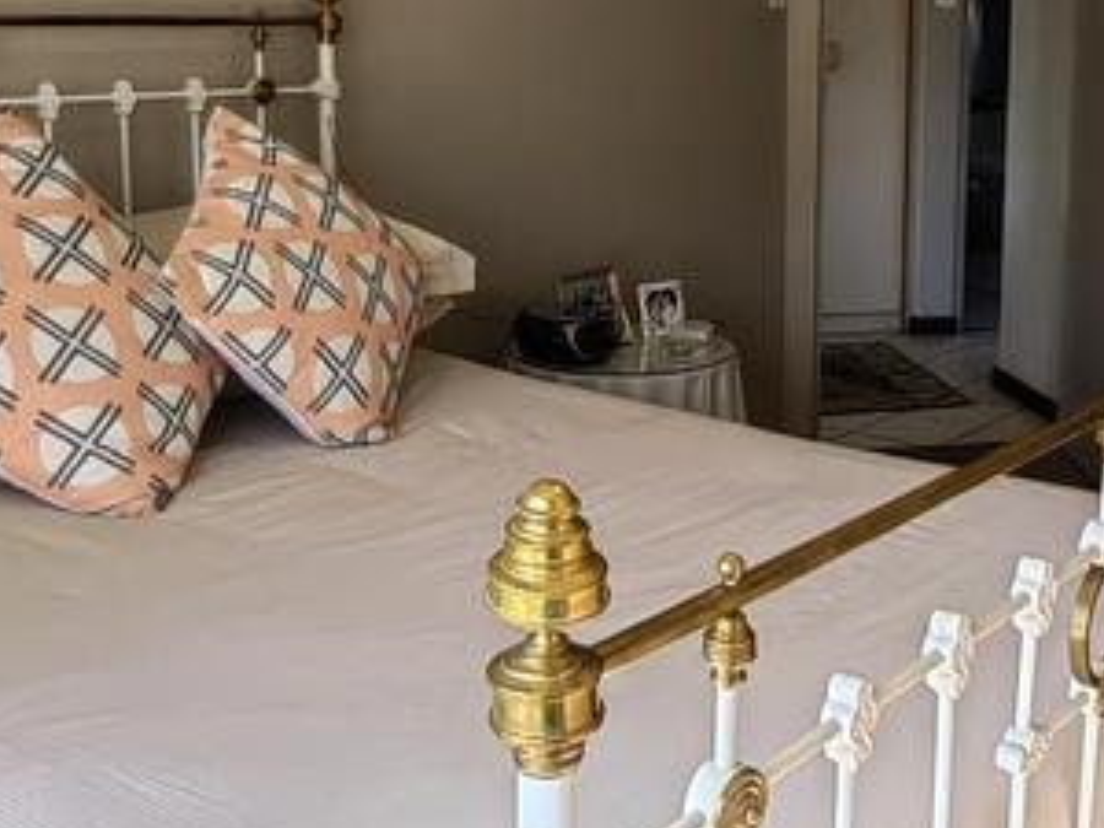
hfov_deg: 39.4
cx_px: 699
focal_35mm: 48
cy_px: 247
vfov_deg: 29.9
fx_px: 1531
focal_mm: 1.68
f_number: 2.2
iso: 64
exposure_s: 1/100
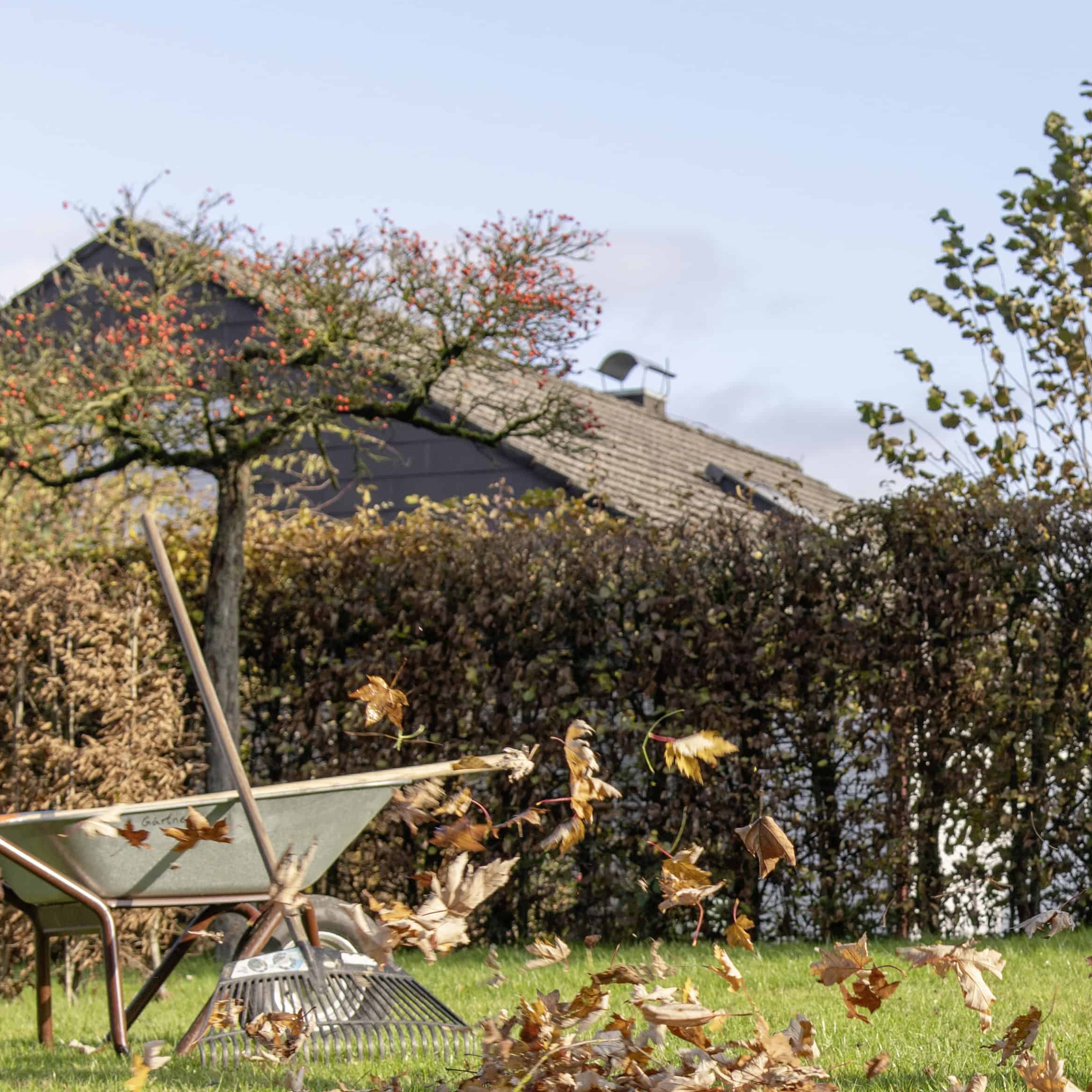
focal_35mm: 101
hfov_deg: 17.0
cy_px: 690
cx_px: 1013
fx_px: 3605
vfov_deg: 17.2
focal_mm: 46
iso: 320
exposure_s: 1/500
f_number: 5.6
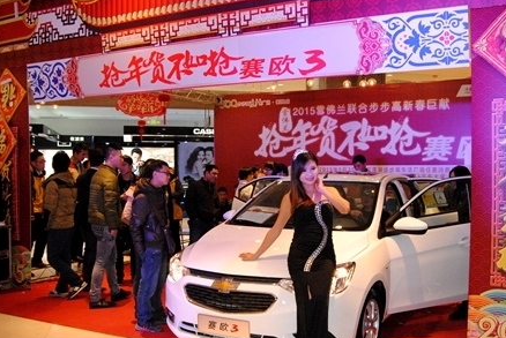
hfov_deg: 51.8
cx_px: 267
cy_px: 205
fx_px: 521
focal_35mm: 37
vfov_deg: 35.9
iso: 1600
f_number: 6.3
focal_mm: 18
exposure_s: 1/200
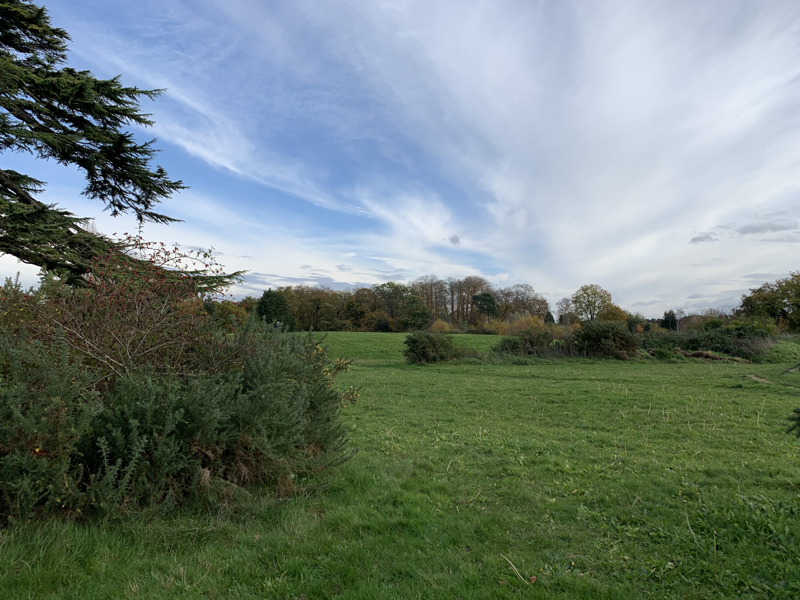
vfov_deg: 53.1
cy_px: 300
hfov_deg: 67.3
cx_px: 400
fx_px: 601
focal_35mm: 26
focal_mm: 4.25
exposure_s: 1/1880
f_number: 1.8
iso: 25
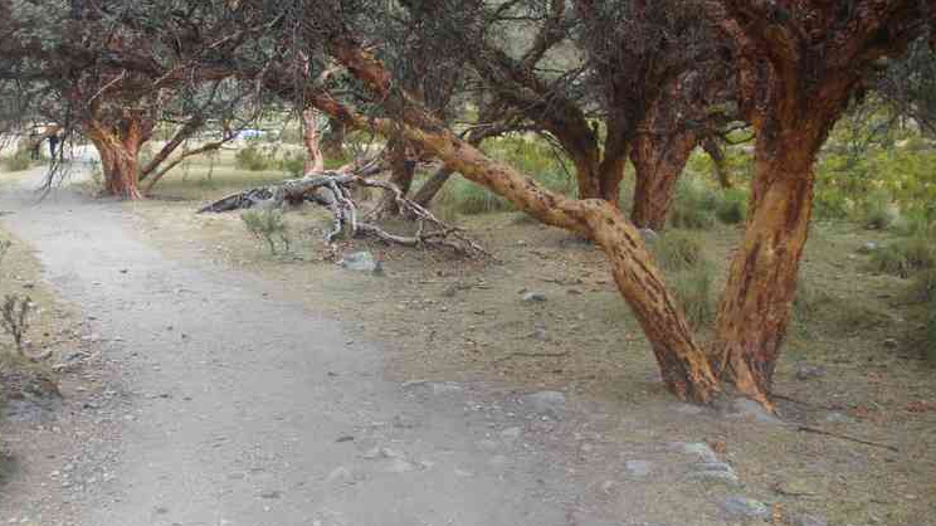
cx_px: 348
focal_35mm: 38
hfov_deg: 52.2
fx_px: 943
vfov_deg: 31.1
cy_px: 216
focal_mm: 18
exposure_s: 1/40
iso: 200
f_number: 5.6
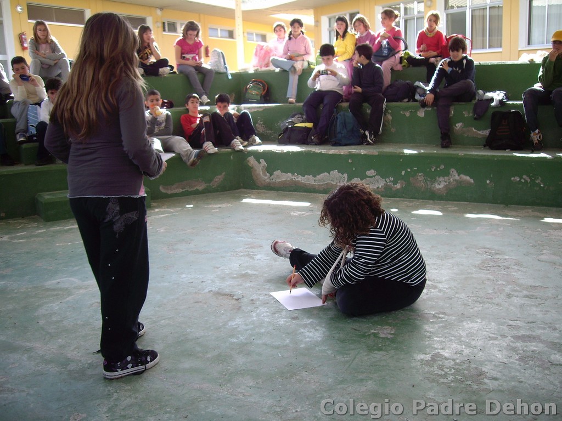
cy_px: 210
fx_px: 617
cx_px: 281
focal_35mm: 38
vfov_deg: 37.7
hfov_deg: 49.0
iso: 64
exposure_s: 1/125
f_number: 4.3
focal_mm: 6.2
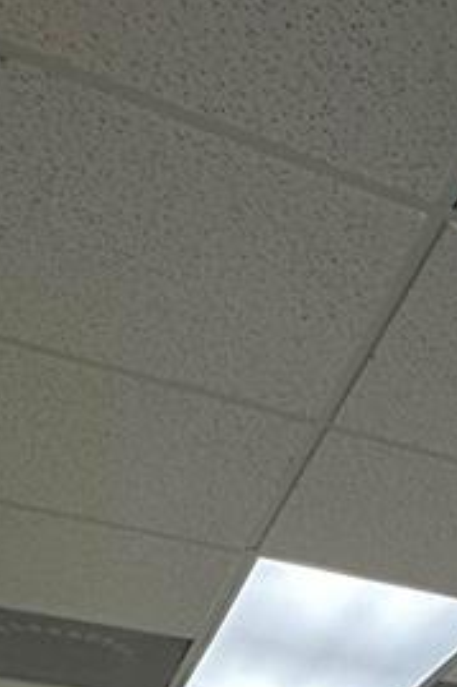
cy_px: 1318
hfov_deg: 18.0
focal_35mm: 65
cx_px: 740
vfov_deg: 19.8
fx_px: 1239
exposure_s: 1/120
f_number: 2.2
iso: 80
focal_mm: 2.22
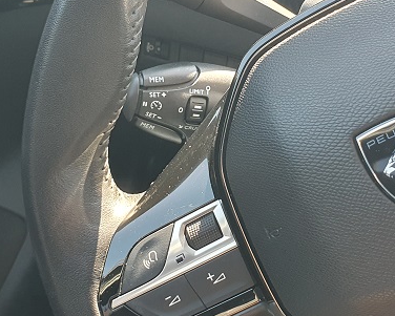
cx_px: 282
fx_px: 631
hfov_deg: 34.2
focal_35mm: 54
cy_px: 51
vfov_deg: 27.4
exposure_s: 1/120
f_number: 2.4
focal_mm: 4.32
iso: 160
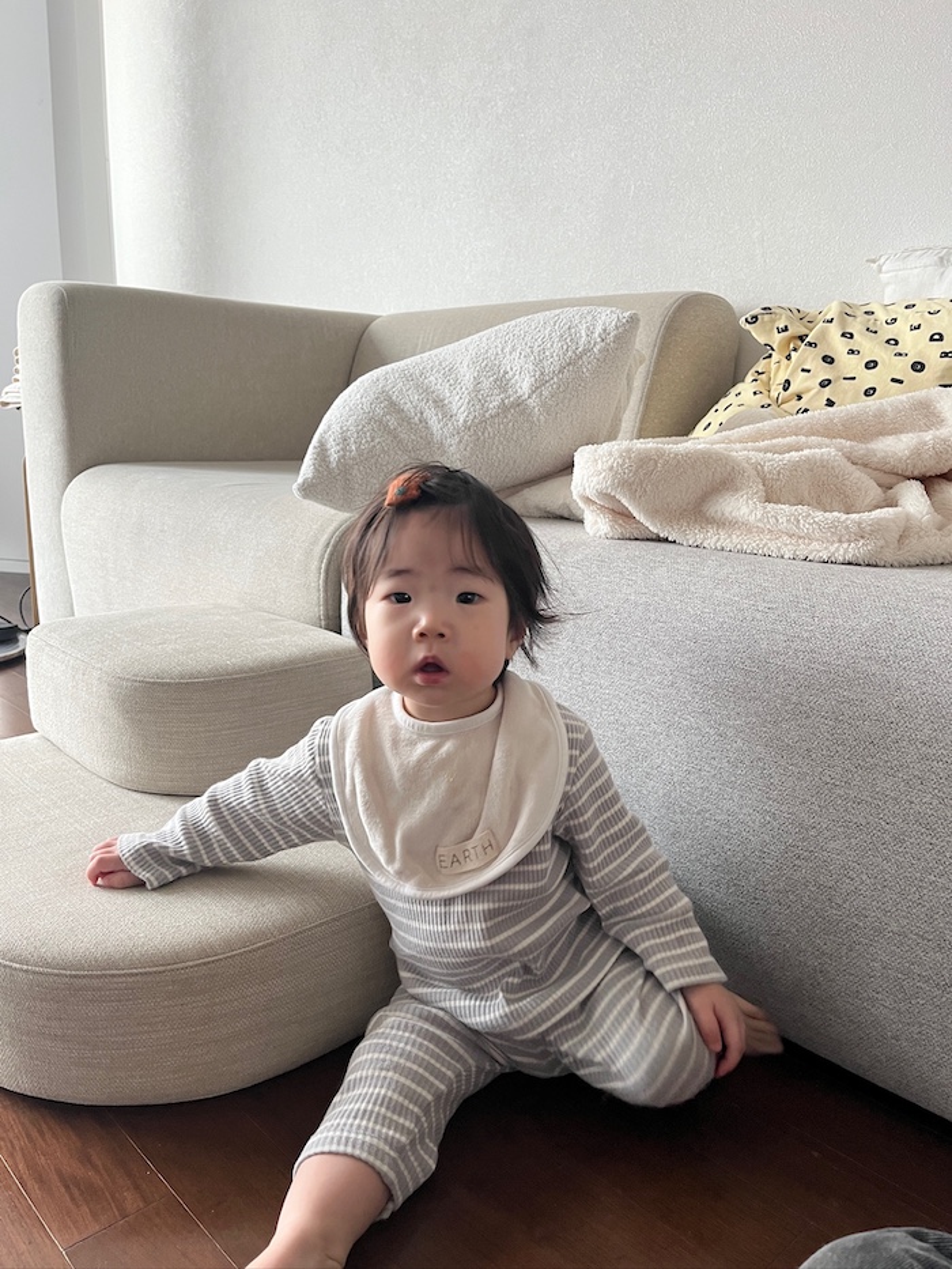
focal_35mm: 26
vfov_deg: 67.3
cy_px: 634
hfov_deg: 53.1
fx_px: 953
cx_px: 476
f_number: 1.6
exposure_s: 1/60
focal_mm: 5.1
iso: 100
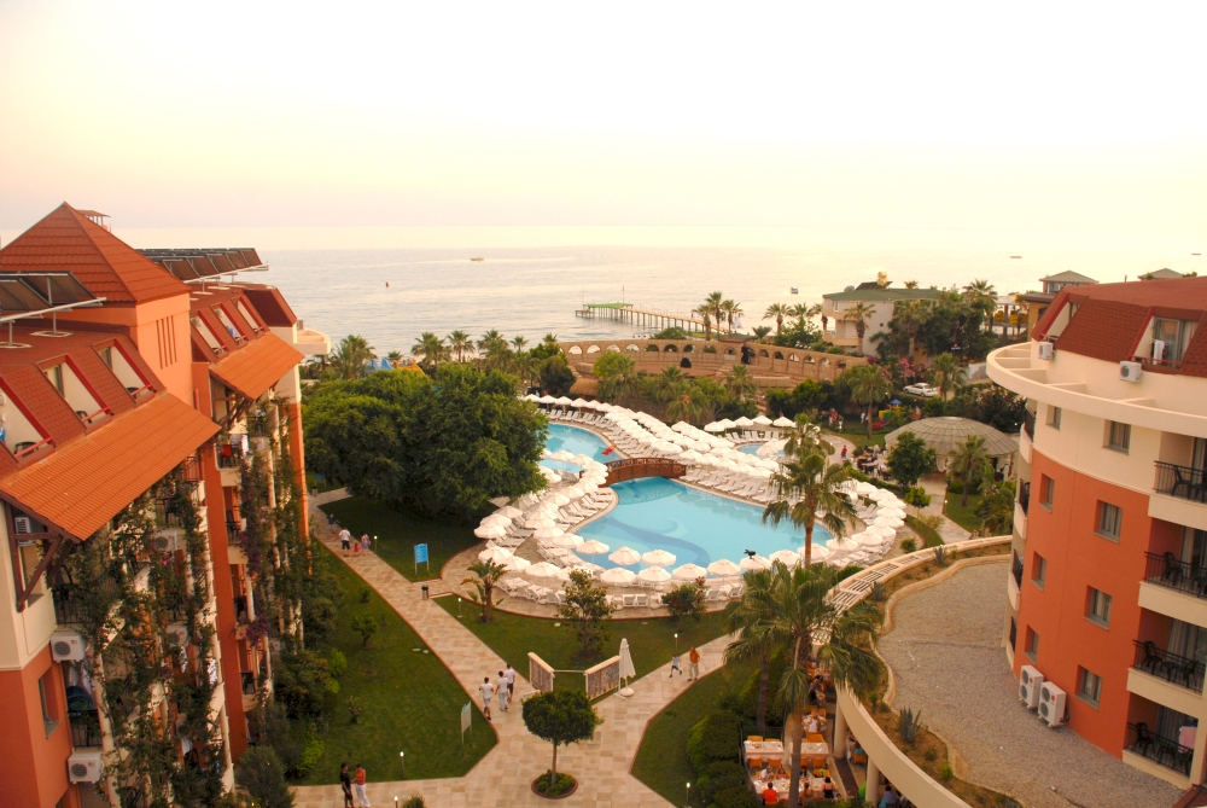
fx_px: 906
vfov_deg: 48.0
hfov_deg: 67.3
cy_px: 404
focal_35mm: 27
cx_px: 604
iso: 100
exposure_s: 1/60
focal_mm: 18
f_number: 4
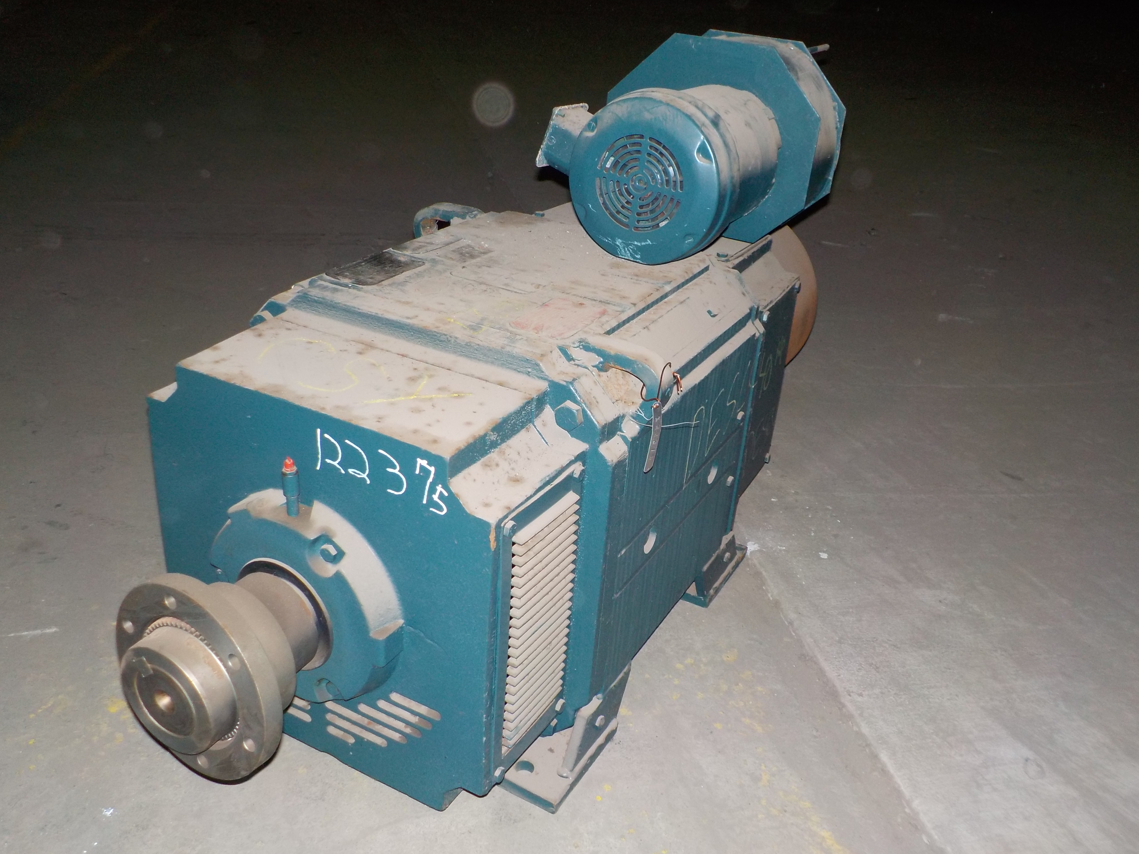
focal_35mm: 30
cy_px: 427
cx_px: 570
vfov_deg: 46.8
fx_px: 987
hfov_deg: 60.0
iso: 200
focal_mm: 4.1
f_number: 3.3
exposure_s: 1/30
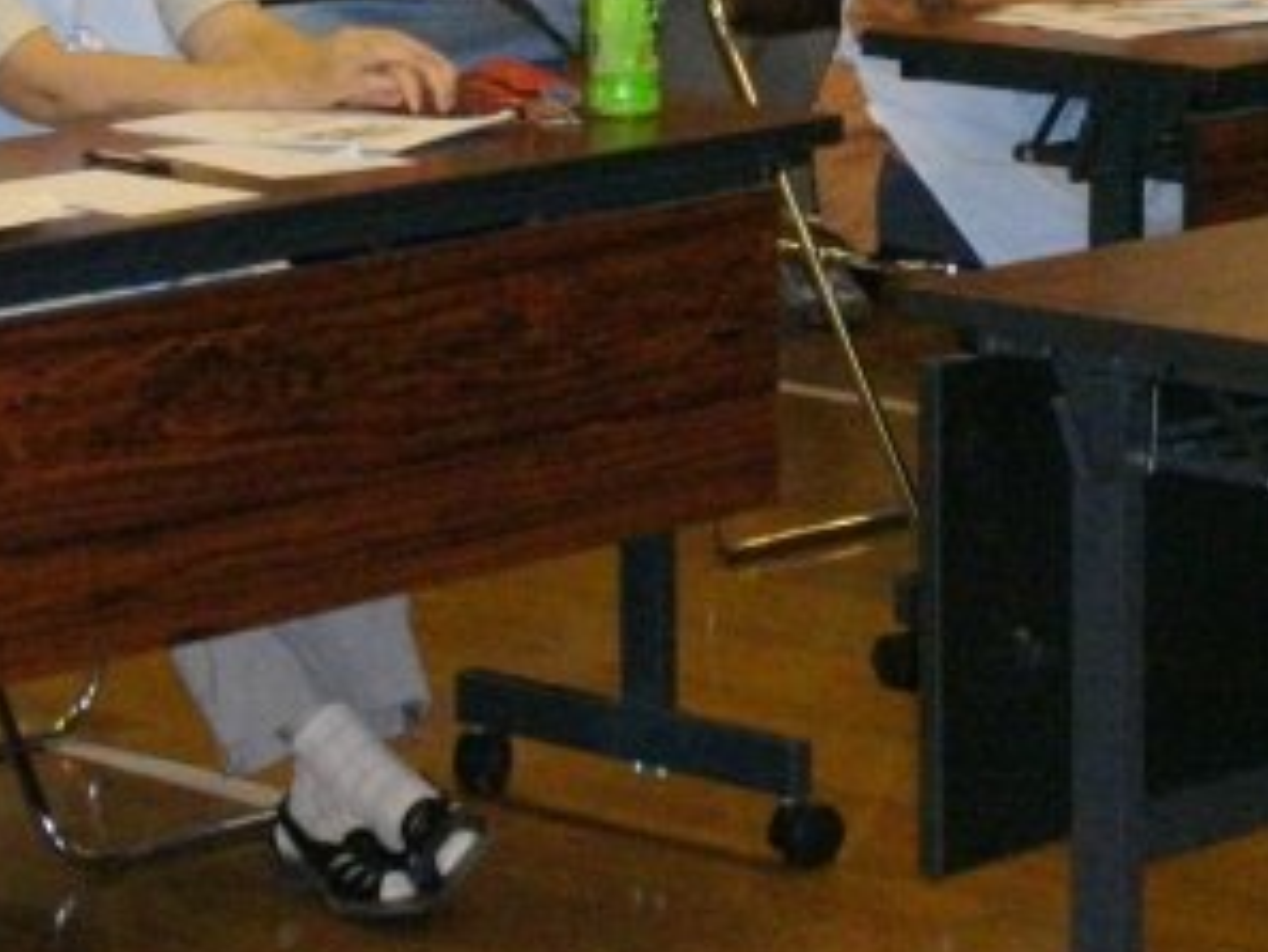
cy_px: 55
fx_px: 6083
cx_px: 704
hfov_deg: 11.9
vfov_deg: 8.9
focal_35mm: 166
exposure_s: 1/80
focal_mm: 12.8
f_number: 4.2
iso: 800
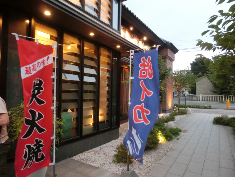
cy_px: 88
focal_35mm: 24
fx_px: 163
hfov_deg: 71.6
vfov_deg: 56.8
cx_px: 118
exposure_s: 1/50
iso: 800
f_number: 3
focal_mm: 4.24
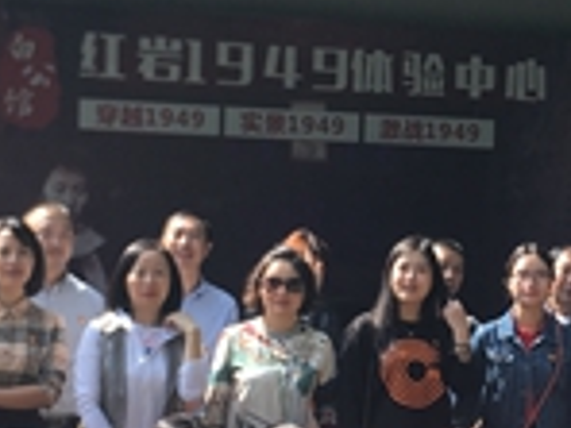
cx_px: 502
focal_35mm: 98
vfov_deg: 15.1
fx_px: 1617
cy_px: 237
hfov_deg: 19.7
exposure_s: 1/345
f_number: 2.2
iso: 25
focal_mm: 4.15
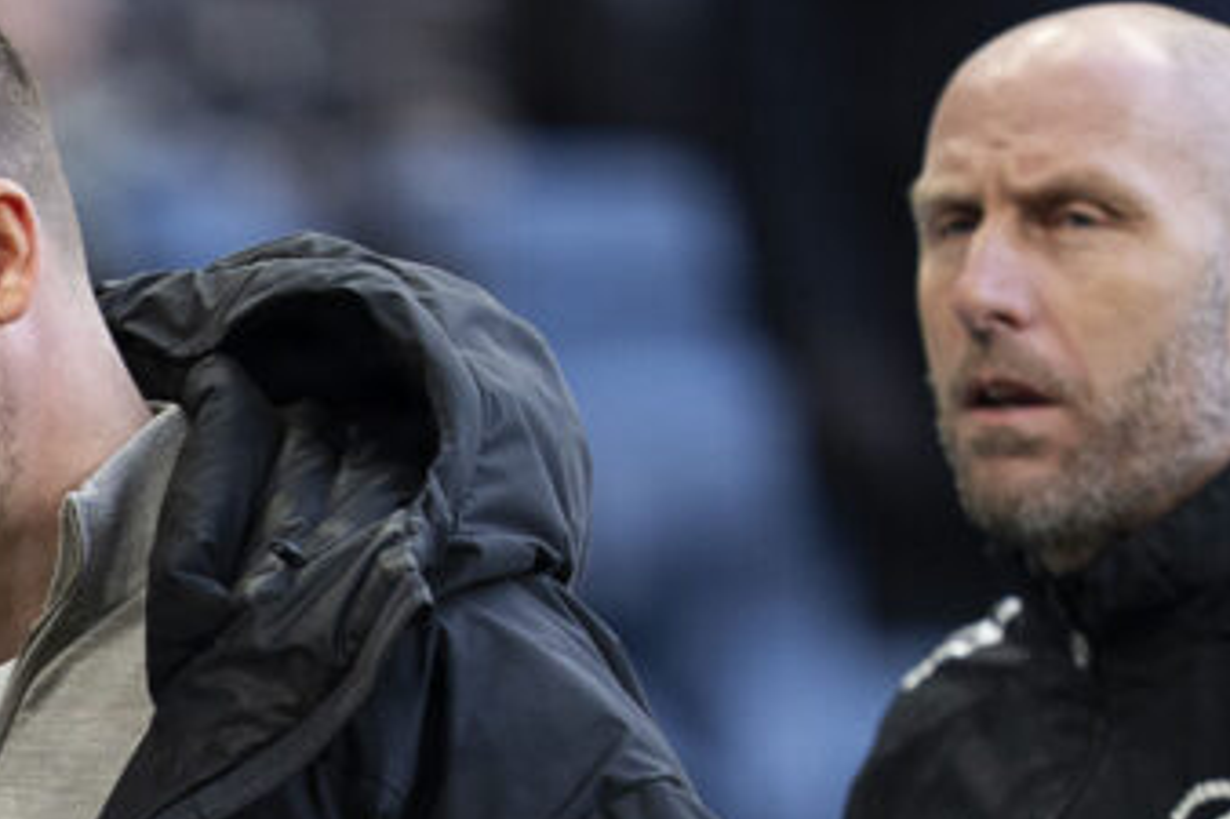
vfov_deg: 1.1
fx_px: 41388
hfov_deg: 1.7
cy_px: 1116
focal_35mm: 1212
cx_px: -76
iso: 1250
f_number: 2.8
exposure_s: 1/1250
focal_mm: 400
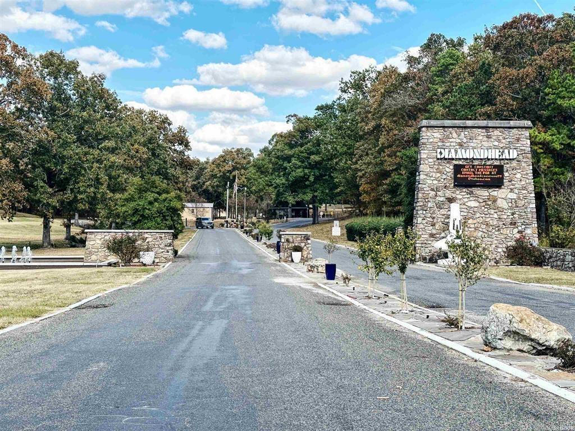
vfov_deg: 30.3
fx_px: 797
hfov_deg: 39.7
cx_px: 288
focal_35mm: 48
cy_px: 216
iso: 64
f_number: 1.78
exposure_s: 1/2028
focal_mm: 6.86
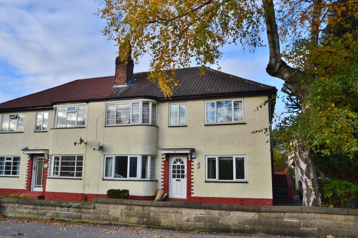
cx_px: 181
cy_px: 123
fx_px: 264
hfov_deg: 68.3
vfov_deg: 48.7
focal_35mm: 27
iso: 400
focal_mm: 17
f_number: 10
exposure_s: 1/250
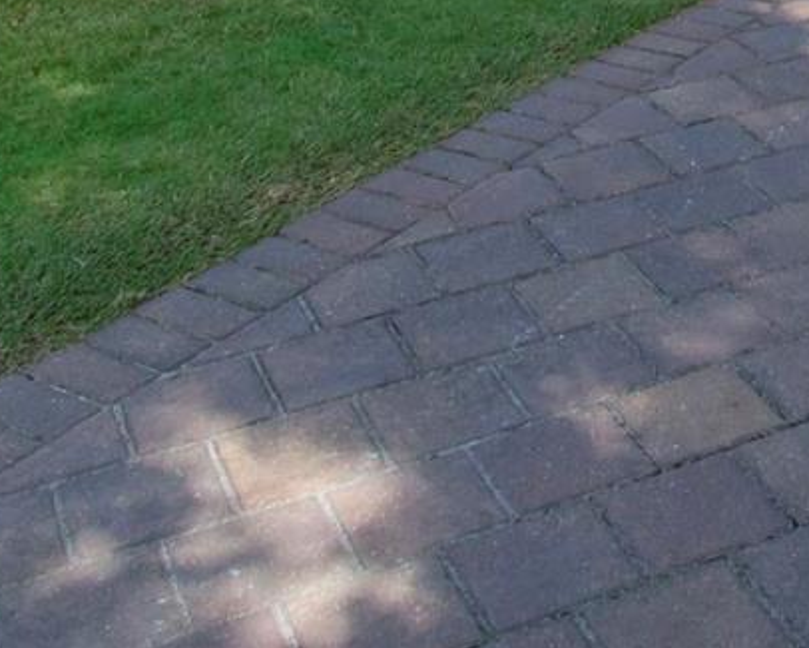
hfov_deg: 25.5
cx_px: 799
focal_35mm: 71
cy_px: -603
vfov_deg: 16.8
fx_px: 1700
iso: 200
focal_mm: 10
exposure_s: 1/320
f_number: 9
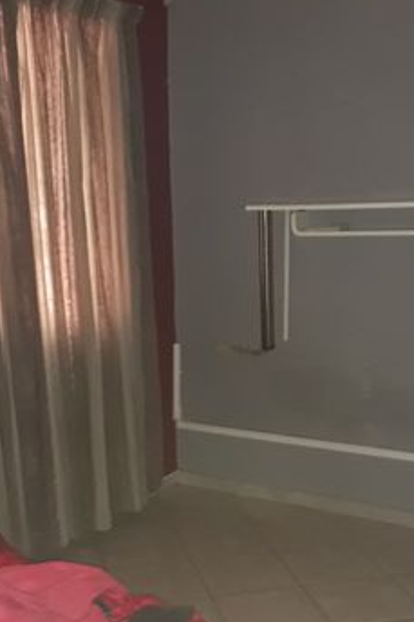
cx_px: 226
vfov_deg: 40.0
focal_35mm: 49
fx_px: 846
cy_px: 401
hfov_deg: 27.5
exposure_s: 1/15
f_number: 1.9
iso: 250
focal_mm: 3.6
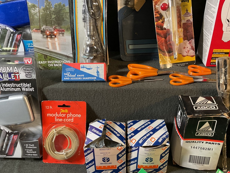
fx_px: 239
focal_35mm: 36
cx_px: 118
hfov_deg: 51.4
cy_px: 106
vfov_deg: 39.4
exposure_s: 1/60
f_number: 1.8
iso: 125
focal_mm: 3
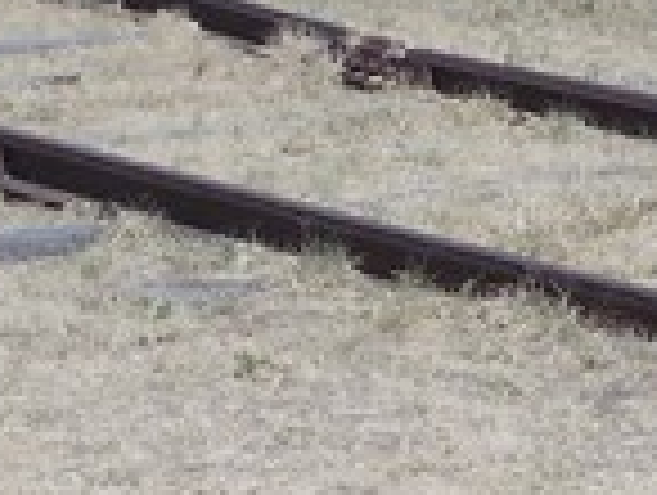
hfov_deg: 8.7
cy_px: 220
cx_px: 648
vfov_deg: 6.6
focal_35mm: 225
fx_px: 4277
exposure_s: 1/400
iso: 80
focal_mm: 6.1
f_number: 6.5
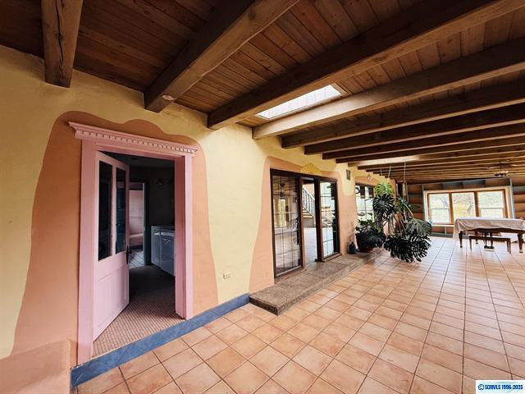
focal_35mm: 14
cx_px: 262
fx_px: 212
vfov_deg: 85.7
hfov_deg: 102.1
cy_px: 197
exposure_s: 1/99
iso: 125
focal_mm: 2.22
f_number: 2.2
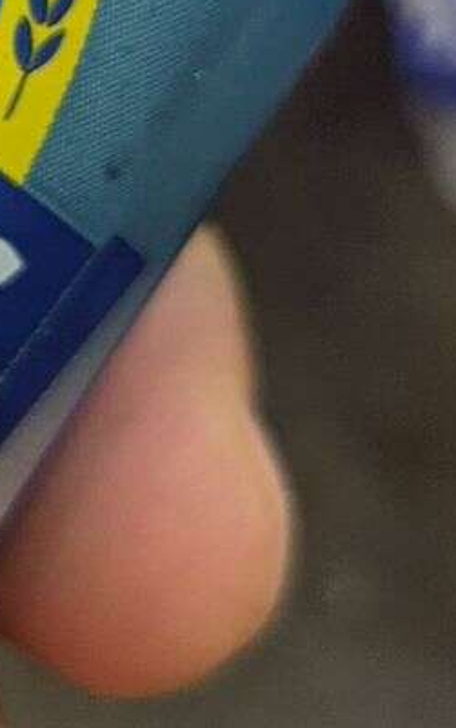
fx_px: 2900
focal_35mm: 146
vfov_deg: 14.2
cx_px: -580
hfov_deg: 8.3
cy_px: 152
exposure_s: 1/37
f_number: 1.73
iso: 92
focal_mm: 4.38
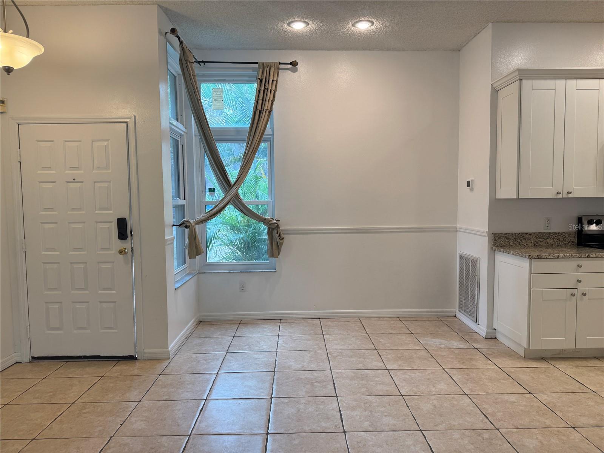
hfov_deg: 71.6
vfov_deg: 56.8
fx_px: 419
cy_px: 226
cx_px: 302
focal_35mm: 24
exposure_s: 1/134
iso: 80
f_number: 1.78
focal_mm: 6.76
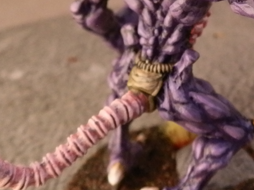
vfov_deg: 22.1
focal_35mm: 63
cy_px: -17
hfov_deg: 30.0
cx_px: 201
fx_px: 462
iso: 400
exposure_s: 1/125
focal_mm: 5
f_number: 3.1
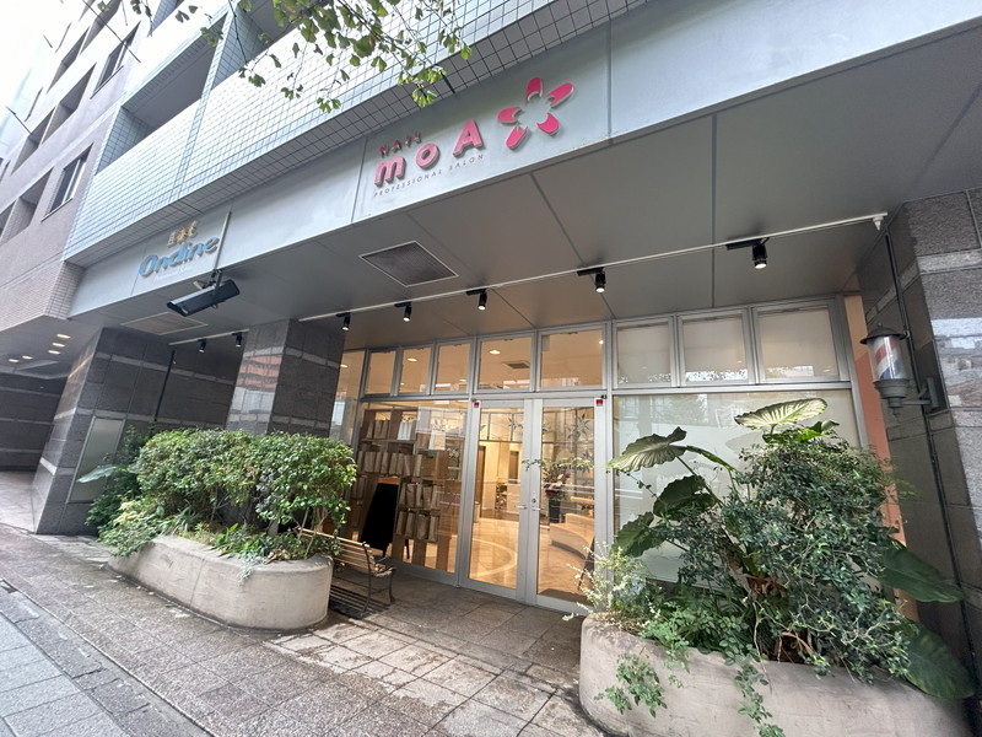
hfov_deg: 102.1
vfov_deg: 85.7
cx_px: 491
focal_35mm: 14
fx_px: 397
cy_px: 368
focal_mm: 1.54
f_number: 2.4
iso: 200
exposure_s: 1/99
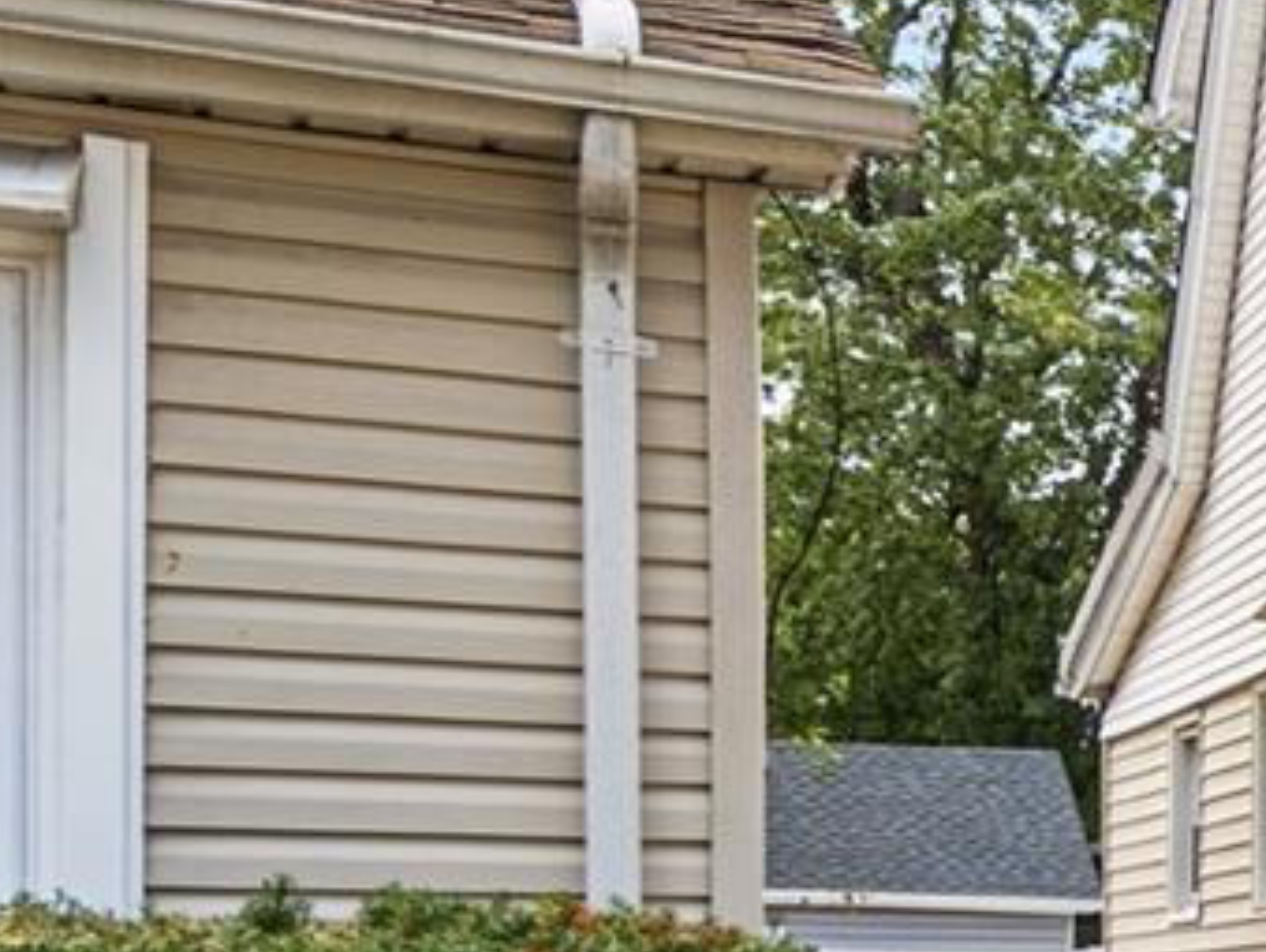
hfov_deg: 15.9
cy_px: 1122
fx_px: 3185
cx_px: 2734
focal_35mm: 87
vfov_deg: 16.4
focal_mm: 10
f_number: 8
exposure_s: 1/1000
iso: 100
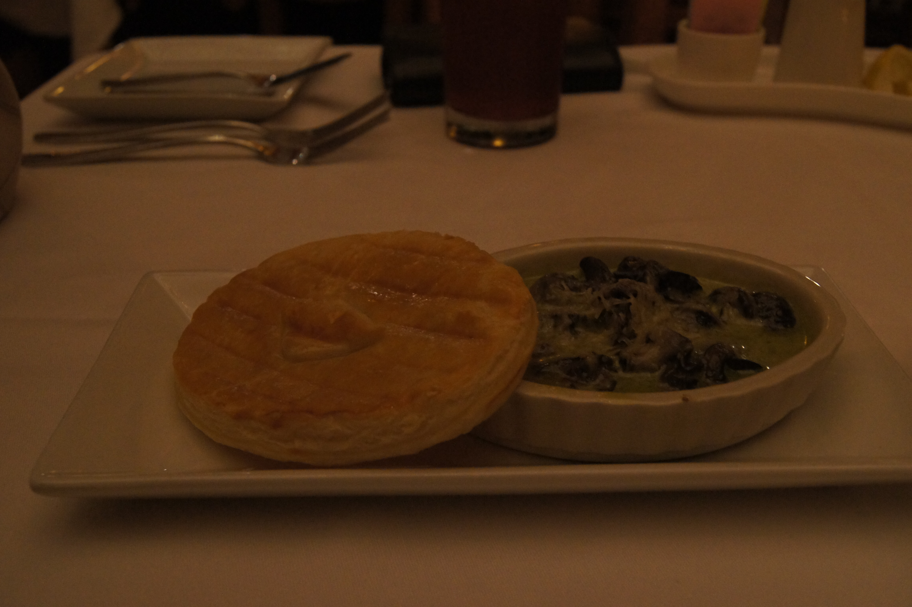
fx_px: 987
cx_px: 456
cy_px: 304
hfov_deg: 49.6
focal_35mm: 39
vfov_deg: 34.2
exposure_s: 1/10
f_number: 7.1
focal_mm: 26
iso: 1600
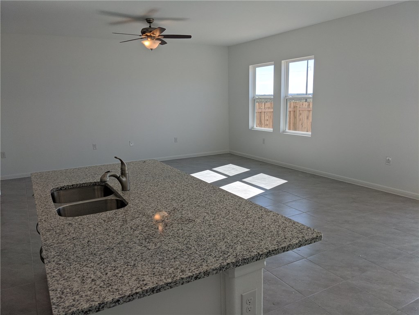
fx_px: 327
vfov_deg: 51.4
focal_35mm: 27
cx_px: 210
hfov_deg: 65.3
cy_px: 158
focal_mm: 4.38
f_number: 1.73
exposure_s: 1/1466
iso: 56
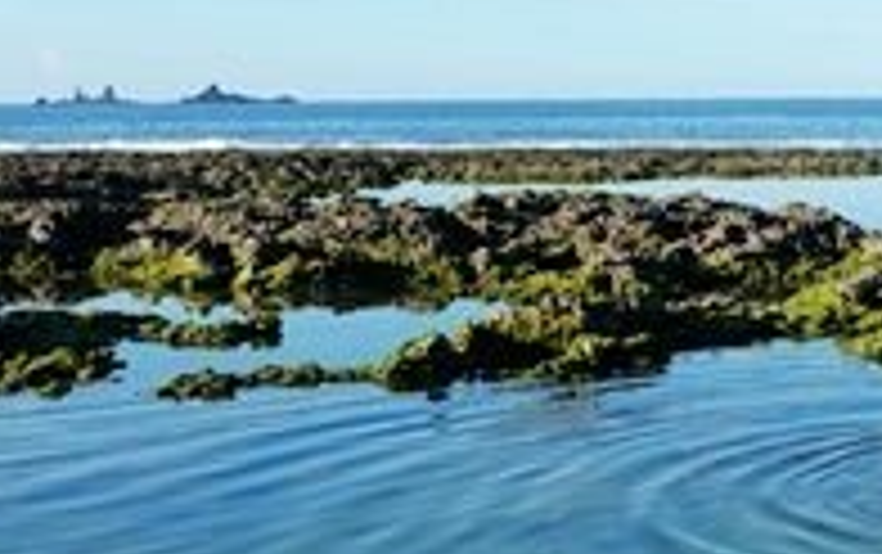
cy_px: 232
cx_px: 1098
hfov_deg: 23.1
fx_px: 1949
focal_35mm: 81
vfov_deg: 16.2
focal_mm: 9
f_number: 5.6
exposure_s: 1/320
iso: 125
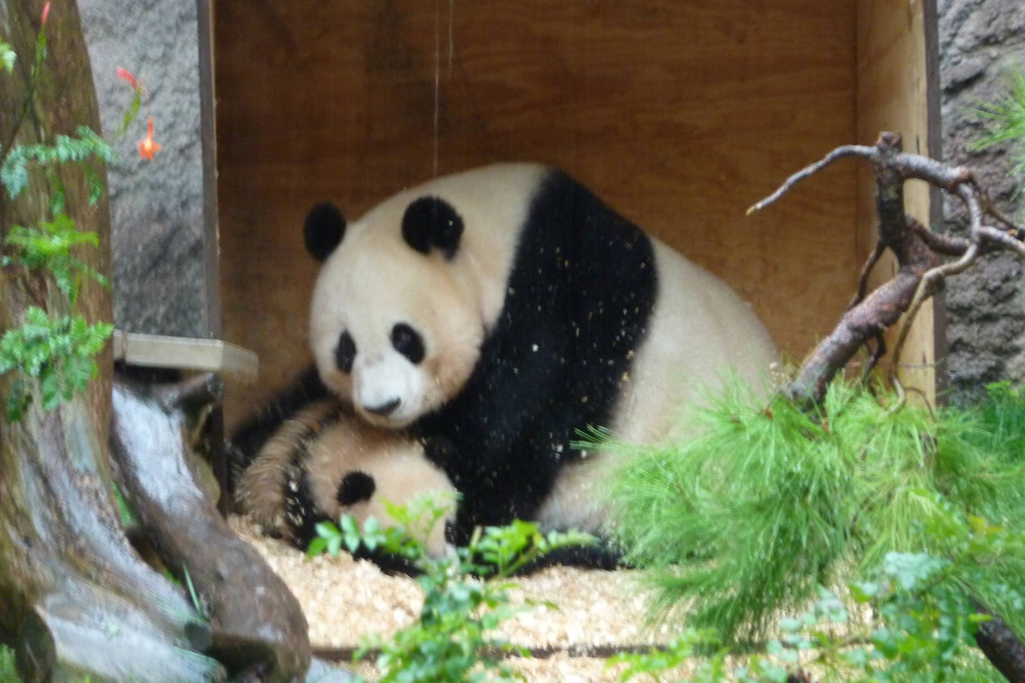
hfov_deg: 8.1
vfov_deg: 5.4
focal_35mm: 253
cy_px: 329
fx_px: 7202
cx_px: 514
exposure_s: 1/10
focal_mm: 39.7
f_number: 4.7
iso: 400
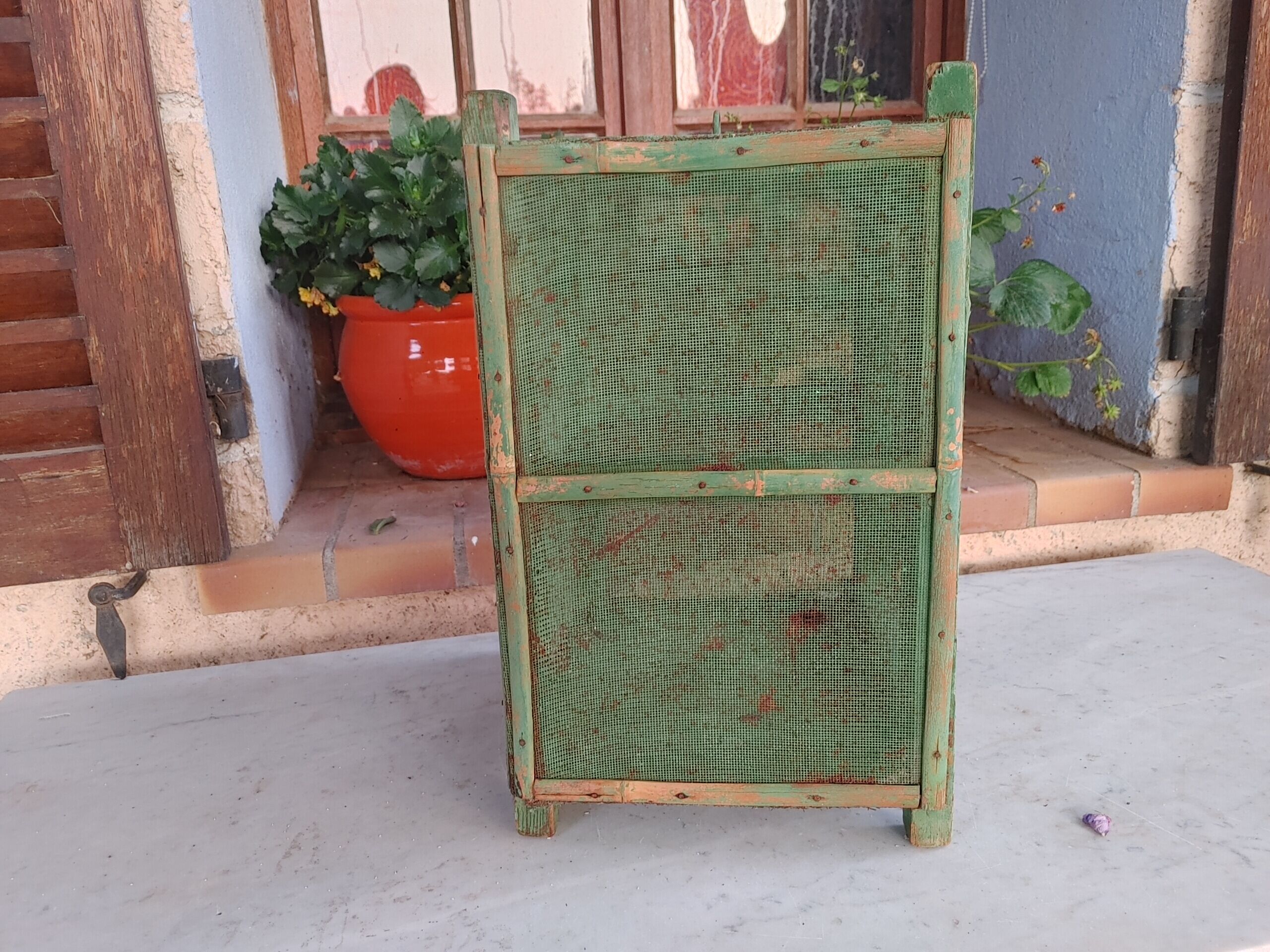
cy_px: 476
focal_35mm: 26
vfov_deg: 53.1
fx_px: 954
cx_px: 635
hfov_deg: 67.3
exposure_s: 1/50
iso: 250
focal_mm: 4.81
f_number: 1.8
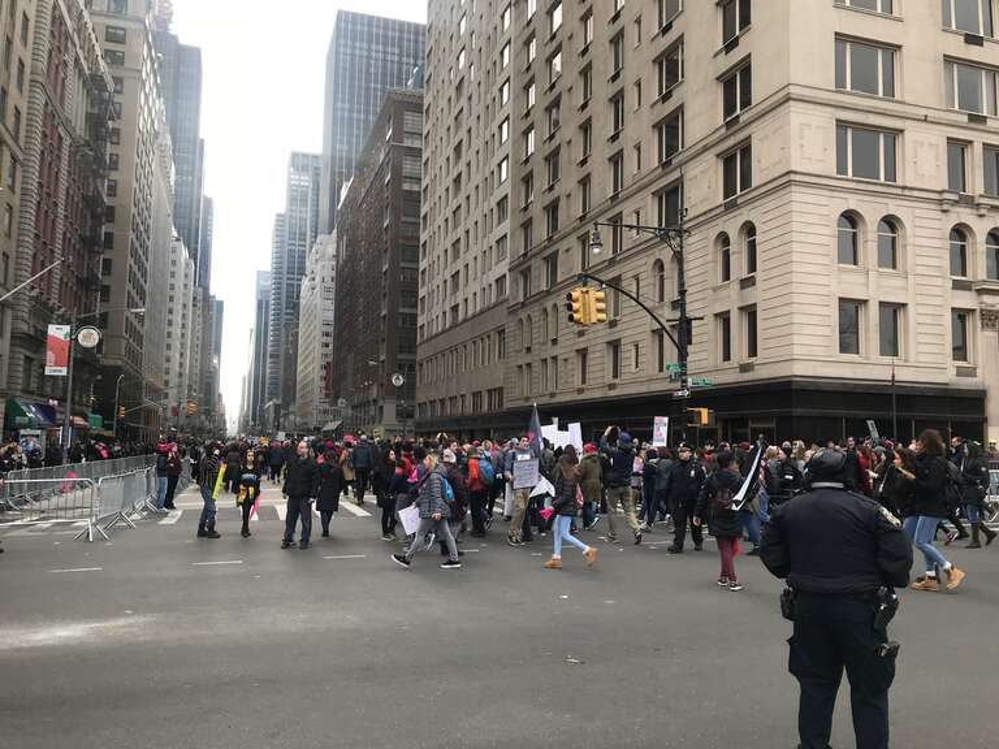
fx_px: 808
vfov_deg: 49.7
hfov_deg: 63.4
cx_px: 500
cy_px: 374
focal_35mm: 28
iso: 20
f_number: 1.8
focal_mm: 3.99
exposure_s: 1/239
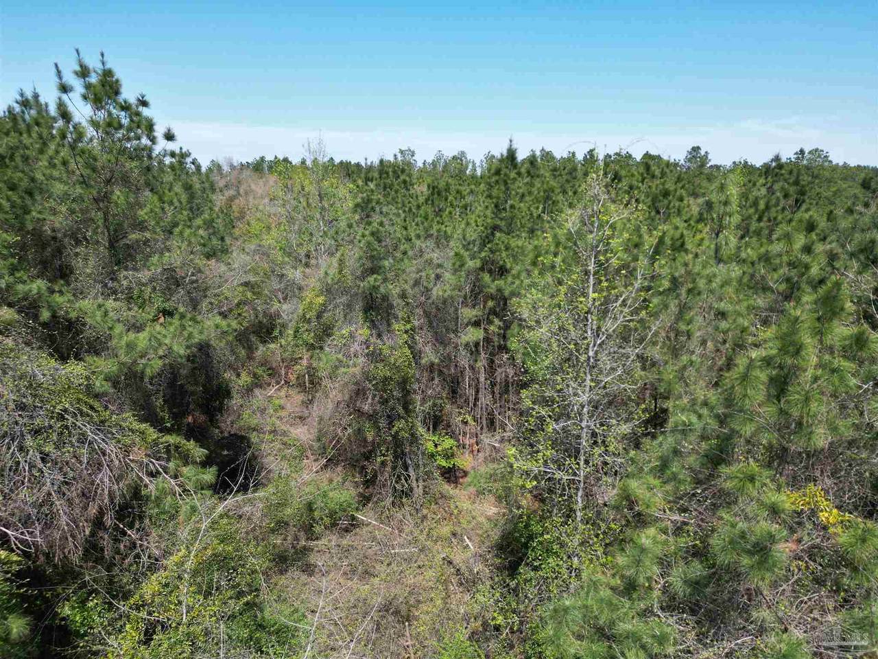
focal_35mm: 24
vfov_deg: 56.8
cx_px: 439
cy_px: 330
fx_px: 609
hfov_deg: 71.6
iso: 140
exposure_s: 1/2500
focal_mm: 6.72
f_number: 1.7
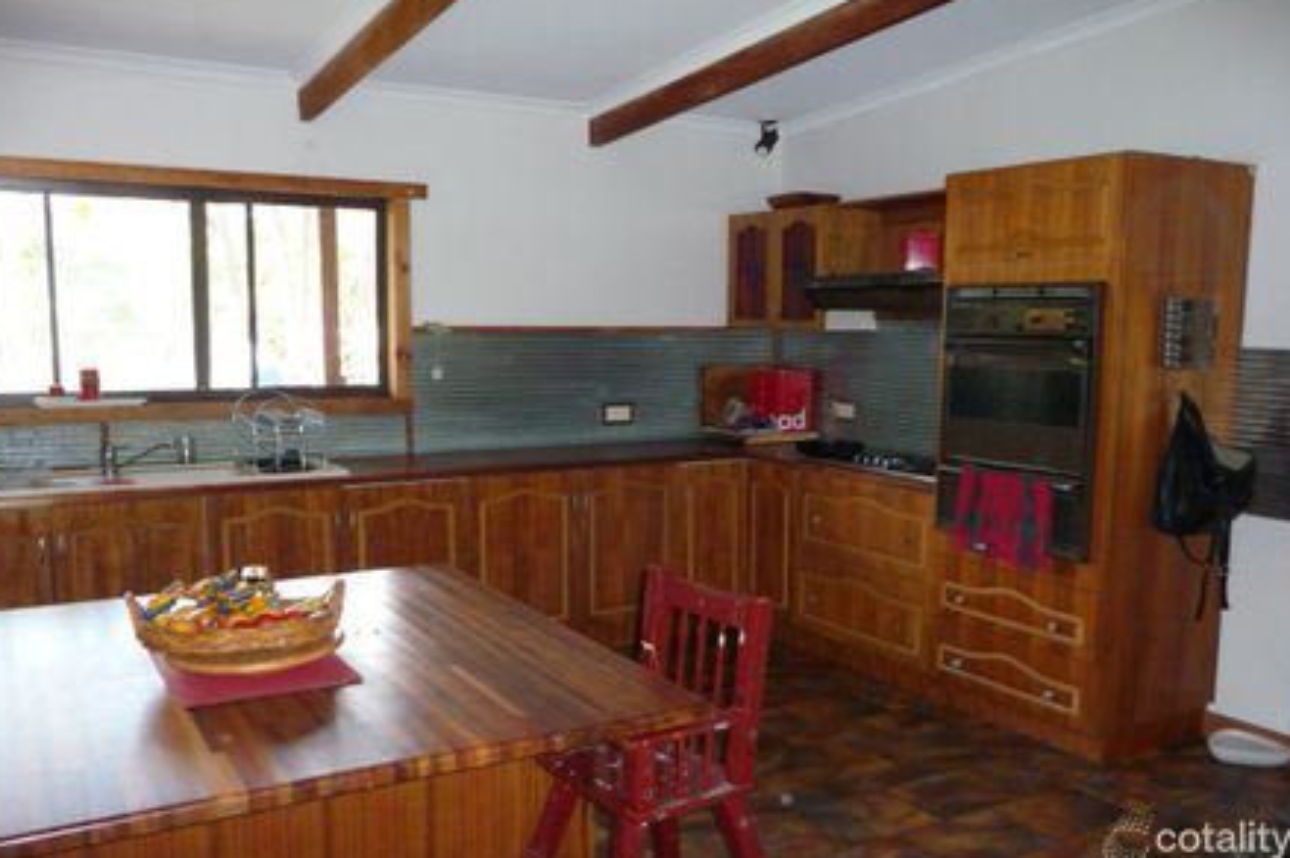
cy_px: 439
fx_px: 1074
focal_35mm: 30
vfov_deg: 43.5
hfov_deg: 62.0
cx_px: 649
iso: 500
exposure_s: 1/30
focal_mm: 4.7
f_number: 3.3
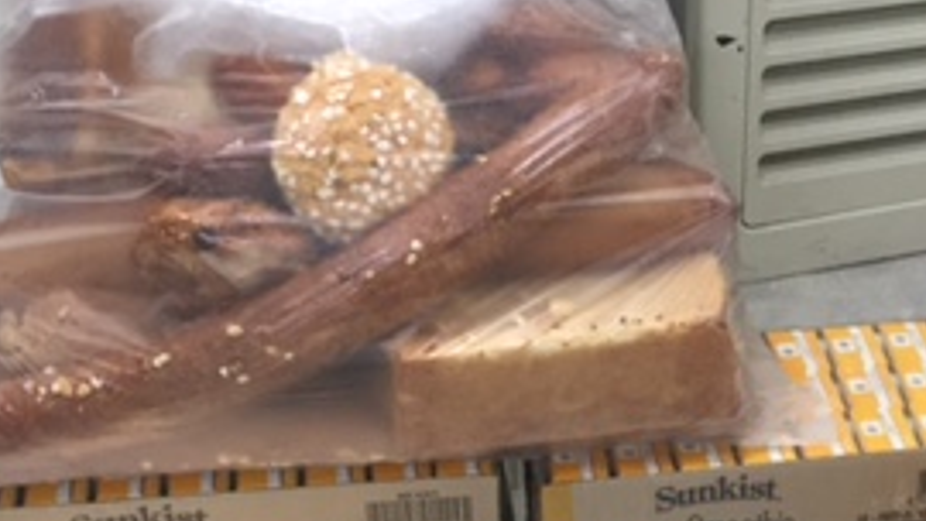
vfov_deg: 15.9
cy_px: 463
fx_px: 1842
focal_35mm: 75
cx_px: 792
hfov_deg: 27.4
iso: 100
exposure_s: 1/30
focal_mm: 4.15
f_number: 2.2
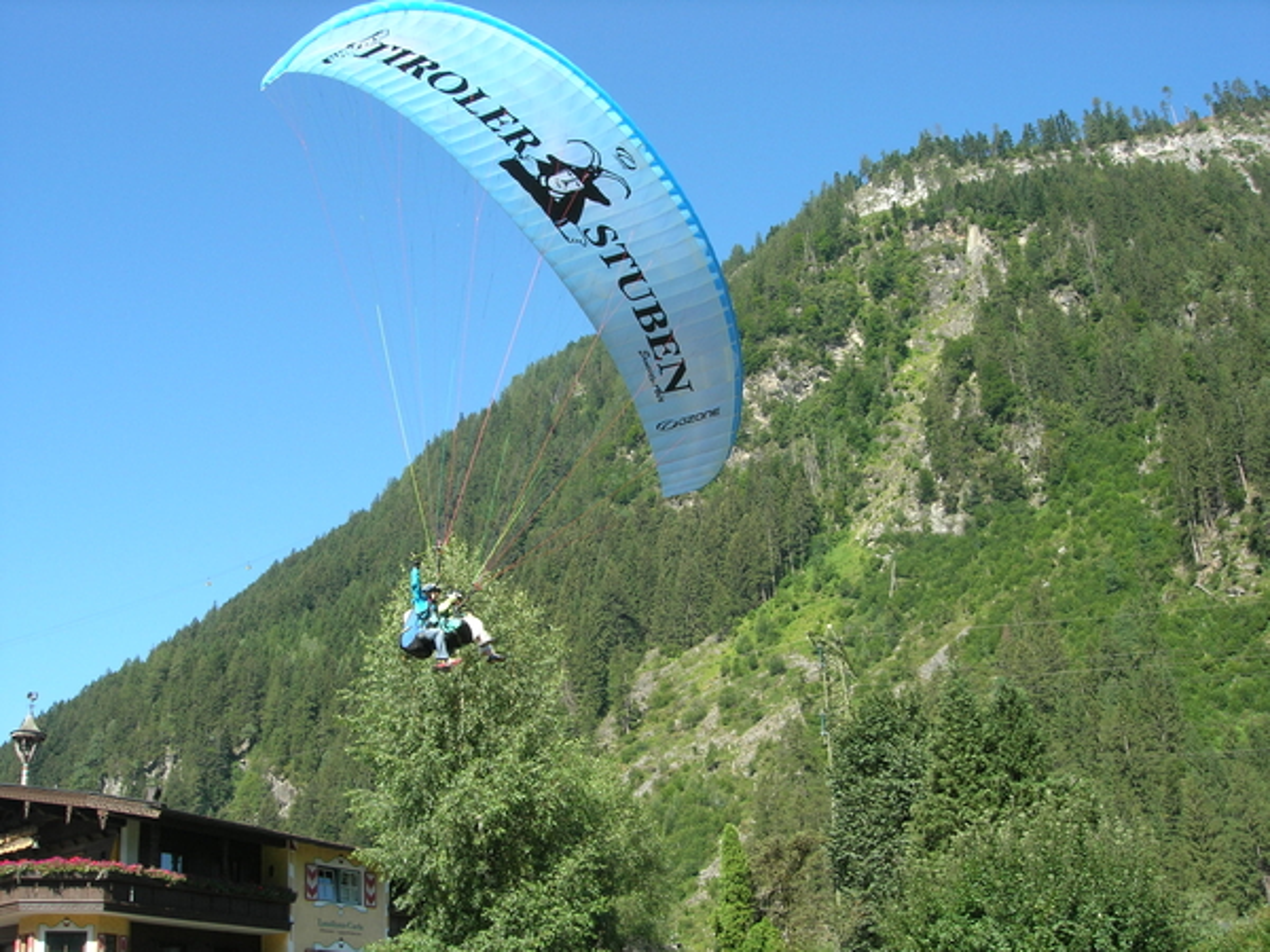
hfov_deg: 49.0
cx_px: 635
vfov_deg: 37.7
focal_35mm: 38
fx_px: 1394
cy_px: 476
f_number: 4.8
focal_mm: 7.8
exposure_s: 1/233
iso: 64
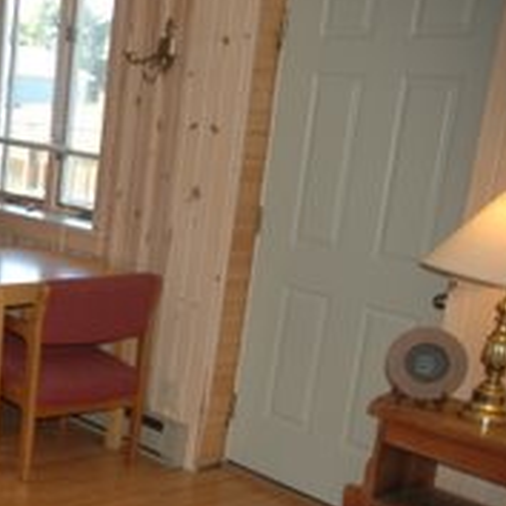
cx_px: -160
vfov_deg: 27.5
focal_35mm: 62
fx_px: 1025
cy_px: 342
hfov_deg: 24.1
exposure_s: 1/60
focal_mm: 18
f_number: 3.5
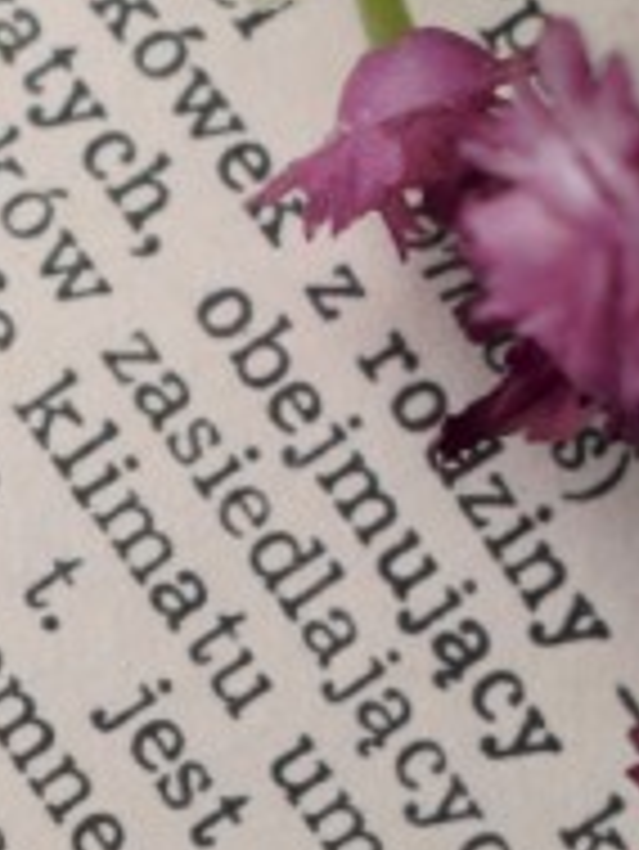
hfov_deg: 4.2
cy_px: 1525
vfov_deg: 5.6
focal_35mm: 351
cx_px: -752
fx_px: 8629
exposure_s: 1/100
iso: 400
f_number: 4.8
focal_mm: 40
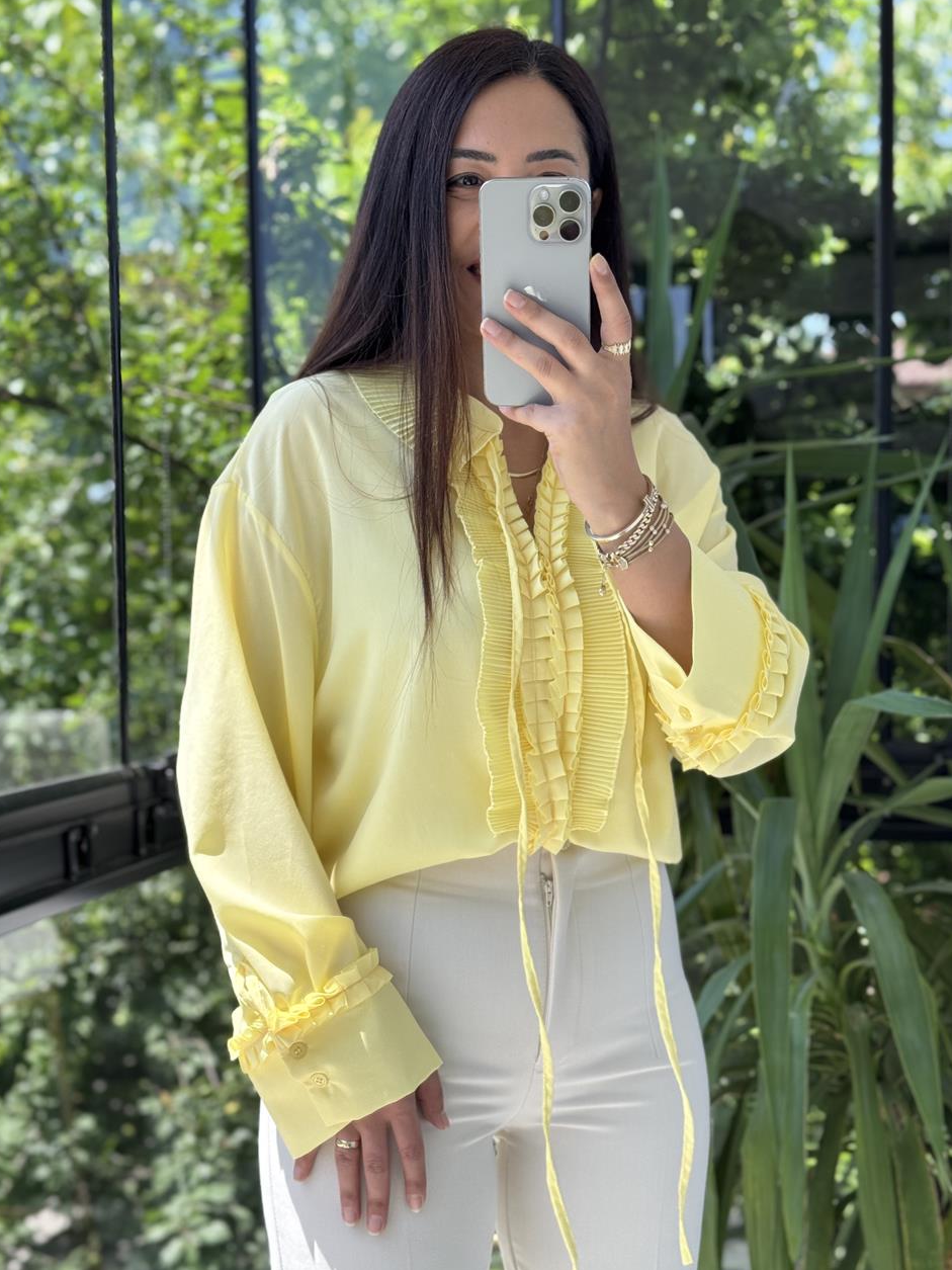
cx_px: 483
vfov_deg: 37.5
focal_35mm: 51
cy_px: 655
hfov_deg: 28.6
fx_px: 1870
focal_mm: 6.76
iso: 64
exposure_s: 1/274
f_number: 1.78
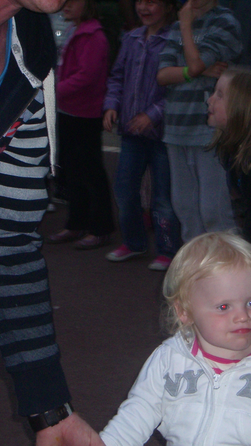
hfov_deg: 11.1
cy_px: 223
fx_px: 1278
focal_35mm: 108
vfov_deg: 19.8
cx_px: 235
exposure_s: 1/60
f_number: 3.9
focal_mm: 12.2
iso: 200
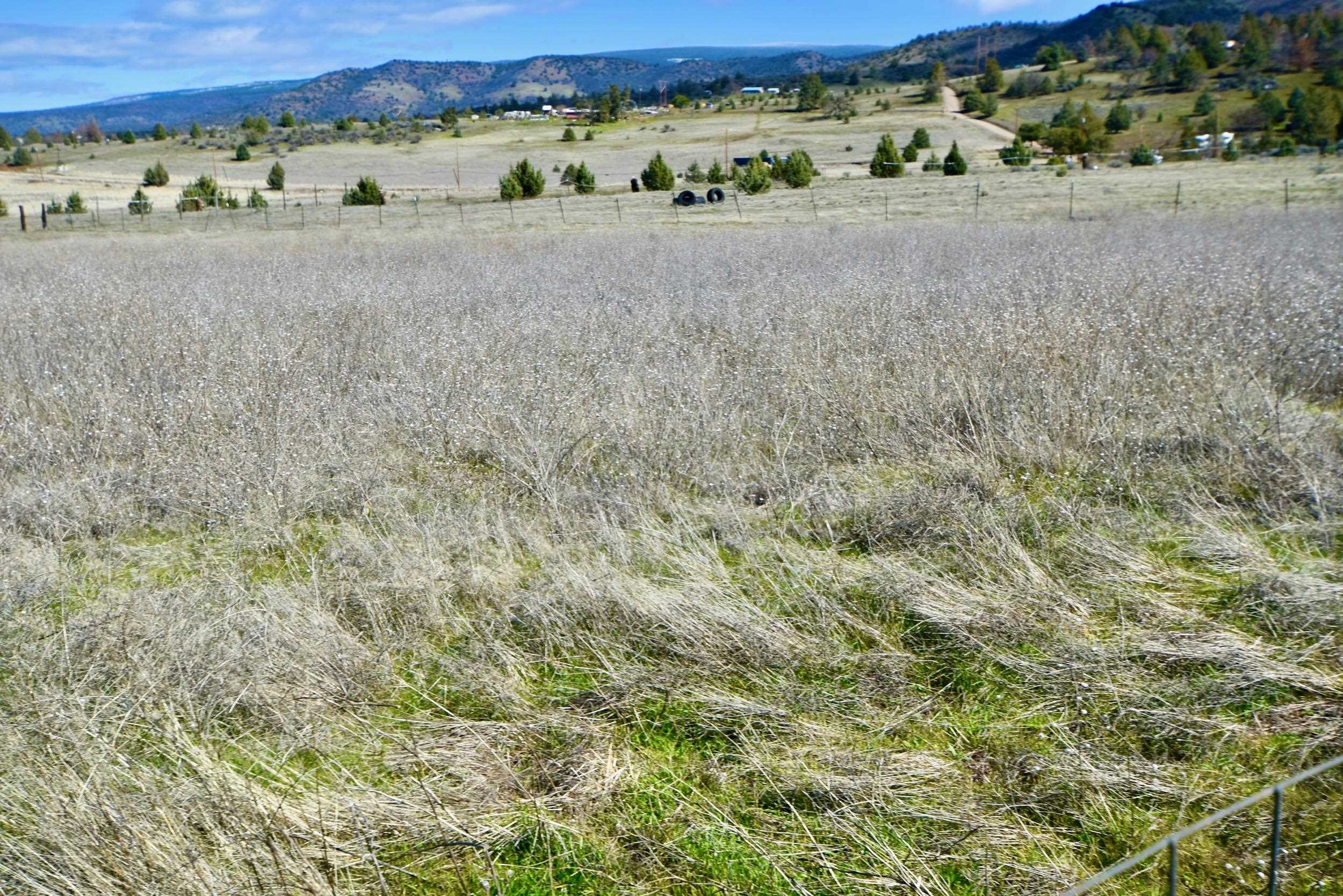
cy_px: 448
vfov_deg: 36.9
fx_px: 1343
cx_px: 672
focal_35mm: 36
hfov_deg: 53.1
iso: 100
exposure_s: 1/250
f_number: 8
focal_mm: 24
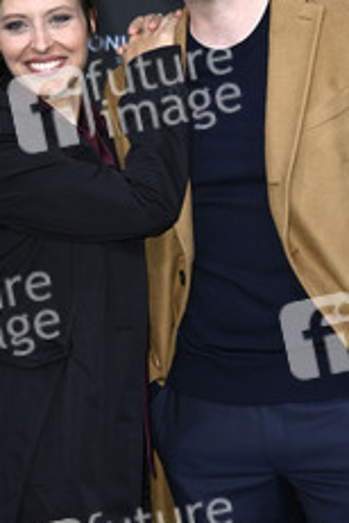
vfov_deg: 14.4
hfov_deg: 9.7
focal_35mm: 142
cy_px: 213
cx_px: 190
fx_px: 2065
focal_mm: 82
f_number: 5.6
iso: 640
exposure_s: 1/250
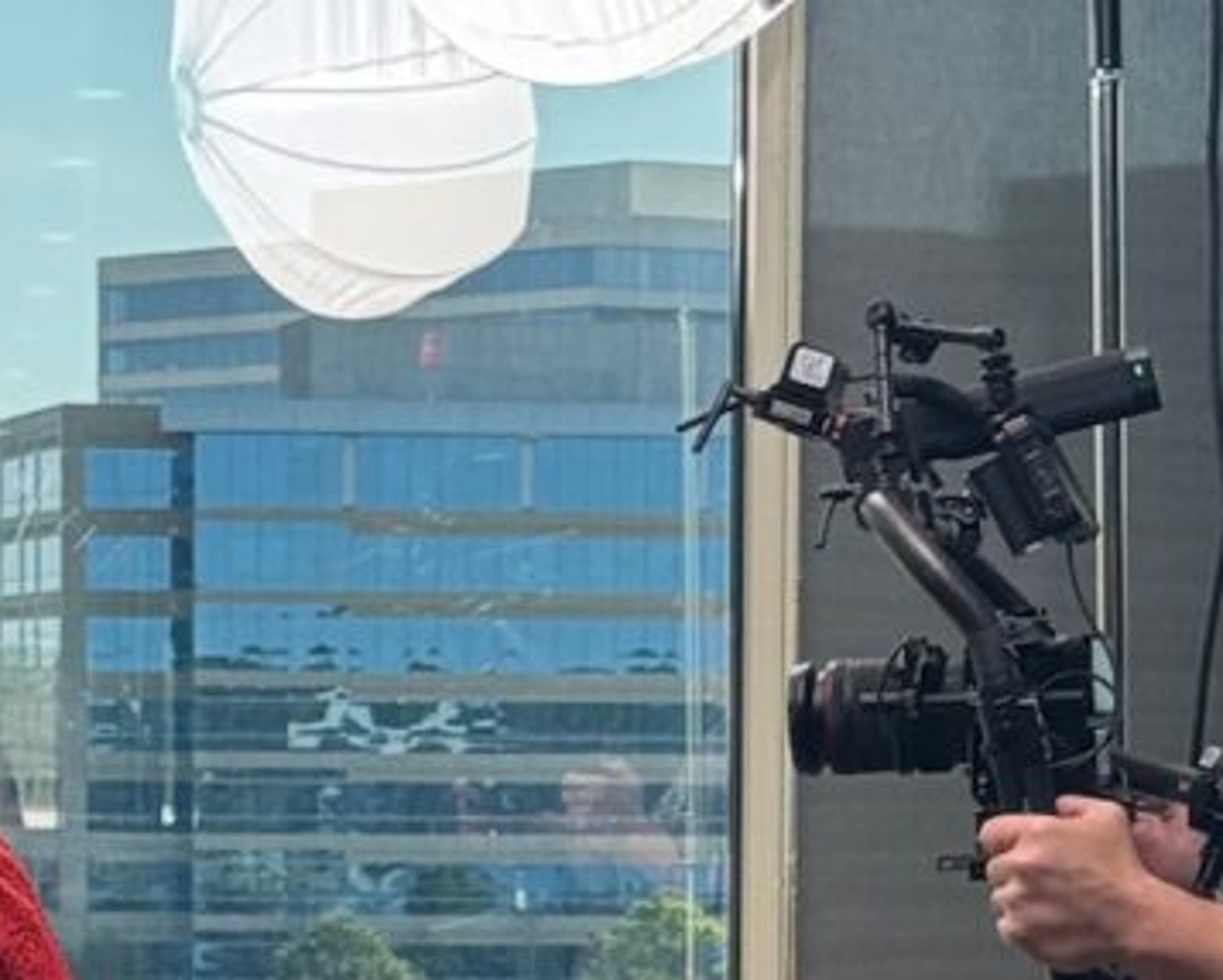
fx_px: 7605
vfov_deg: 7.3
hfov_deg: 9.2
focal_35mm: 210
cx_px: 589
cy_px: 1316
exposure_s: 1/312
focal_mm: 6.76
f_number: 1.78
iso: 64
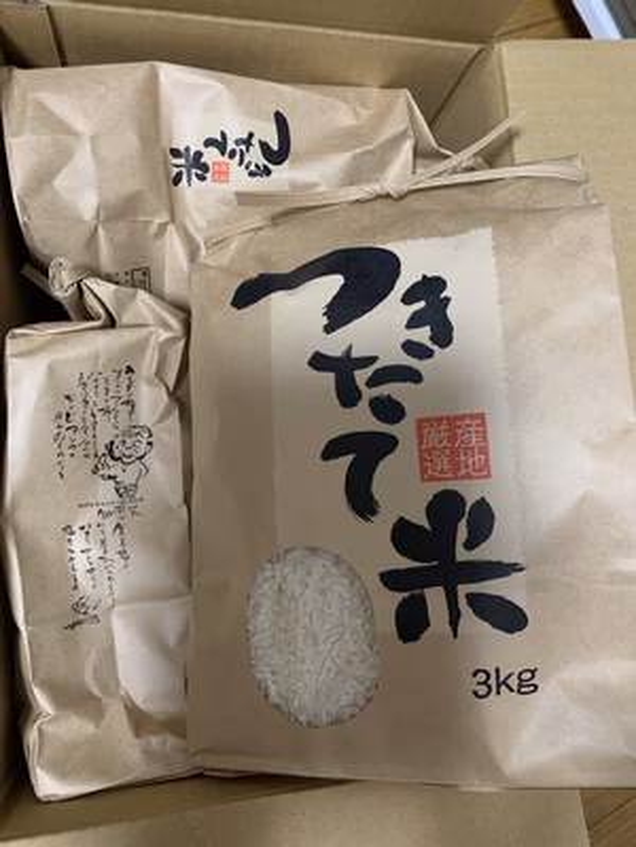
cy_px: 424
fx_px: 637
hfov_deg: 53.1
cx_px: 318
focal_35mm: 26
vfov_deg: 67.3
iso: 400
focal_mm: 4.25
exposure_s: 1/41
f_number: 1.8
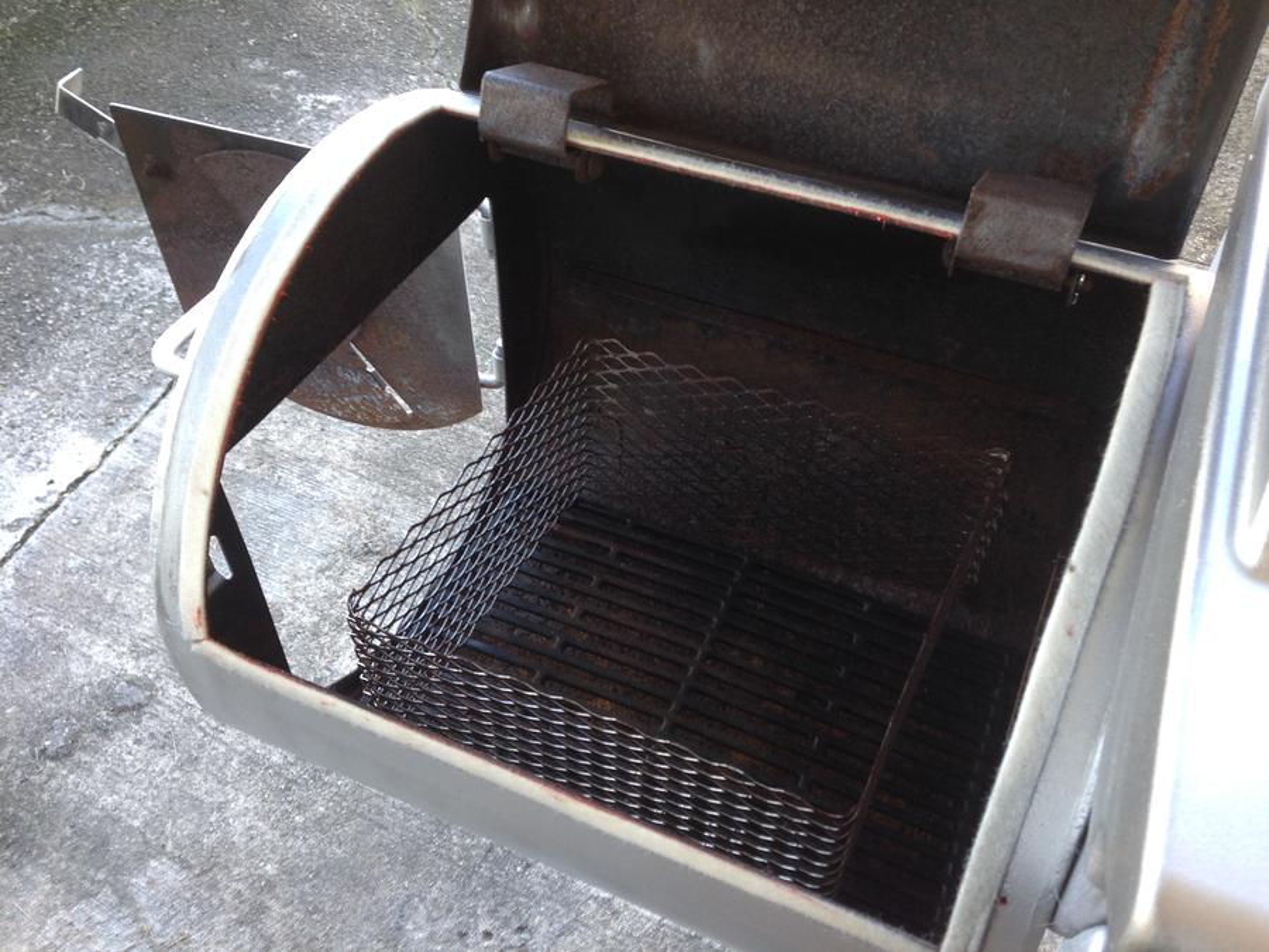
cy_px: 476
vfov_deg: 42.9
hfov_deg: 55.4
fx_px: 1210
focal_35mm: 33
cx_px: 634
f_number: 2.4
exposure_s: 1/30
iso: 64
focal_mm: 4.12
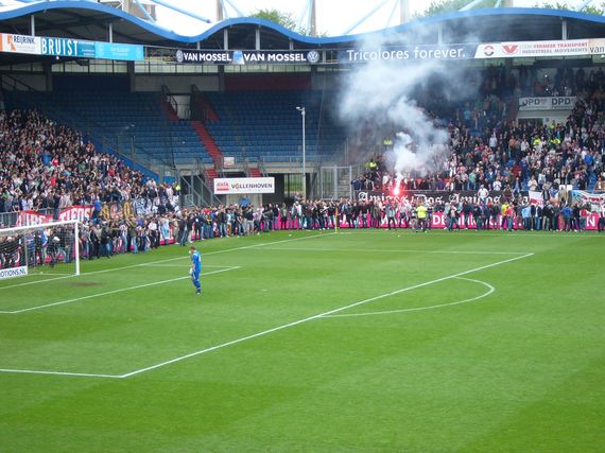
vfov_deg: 17.2
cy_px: 226
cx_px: 302
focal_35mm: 86
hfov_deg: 22.8
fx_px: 1502
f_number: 4.6
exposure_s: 1/80
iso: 100
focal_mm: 14.3
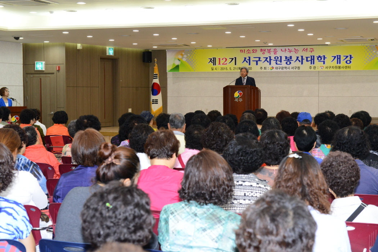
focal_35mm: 70
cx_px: 189
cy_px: 126
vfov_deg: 19.5
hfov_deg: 28.8
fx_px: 735
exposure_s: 1/80
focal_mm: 70
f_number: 7.1
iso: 2800
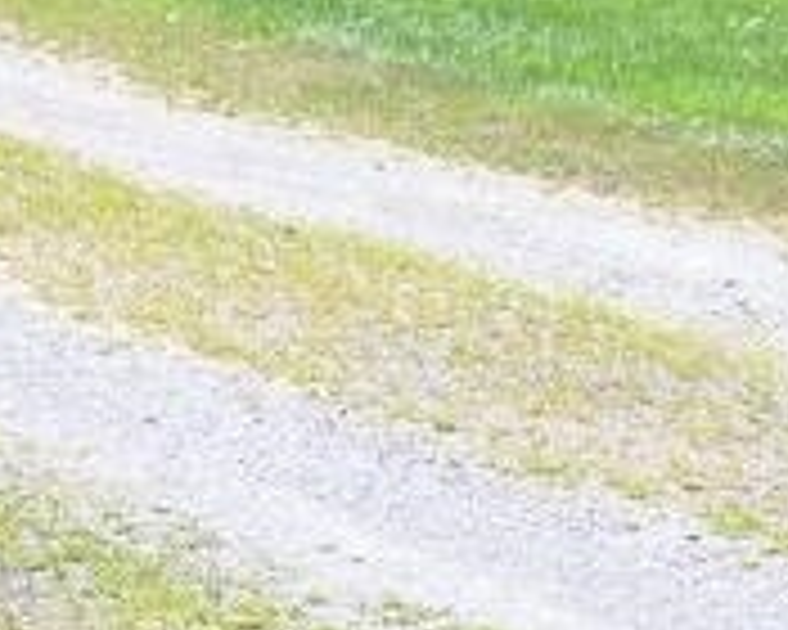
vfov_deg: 4.9
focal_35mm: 309
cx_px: 1211
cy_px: -814
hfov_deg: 6.2
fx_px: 7206
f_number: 11
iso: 1000
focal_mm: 32
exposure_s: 1/500
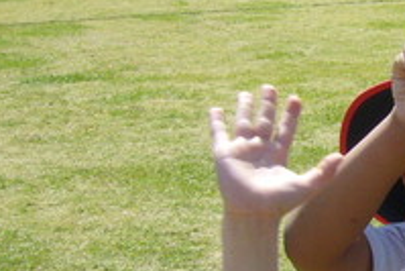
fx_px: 1317
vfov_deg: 11.7
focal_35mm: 117
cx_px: 562
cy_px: 208
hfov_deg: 16.3
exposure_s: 1/500
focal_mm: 5.8
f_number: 5.6
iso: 100
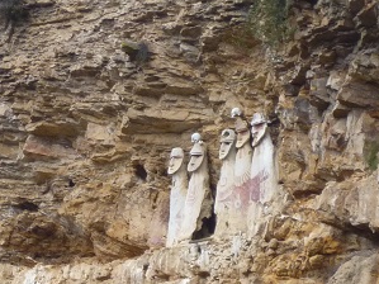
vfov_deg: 3.3
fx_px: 4870
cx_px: 86
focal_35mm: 445
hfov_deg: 4.5
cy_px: 306
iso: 125
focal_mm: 21.5
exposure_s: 1/125
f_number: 6.9
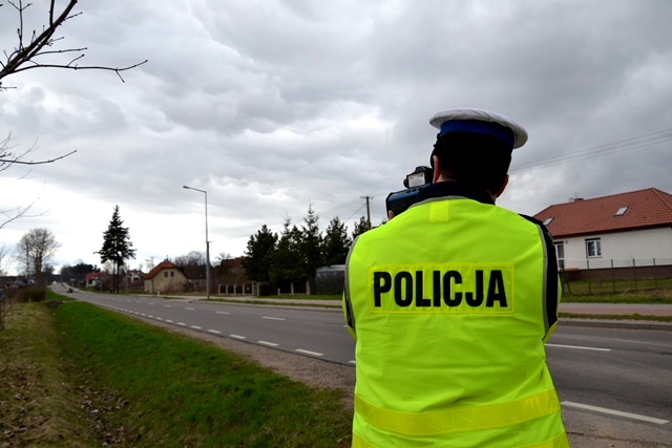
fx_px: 504
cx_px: 336
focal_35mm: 27
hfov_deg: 67.4
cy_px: 224
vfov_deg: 48.0
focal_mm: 18
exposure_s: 1/125
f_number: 5.6
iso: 100
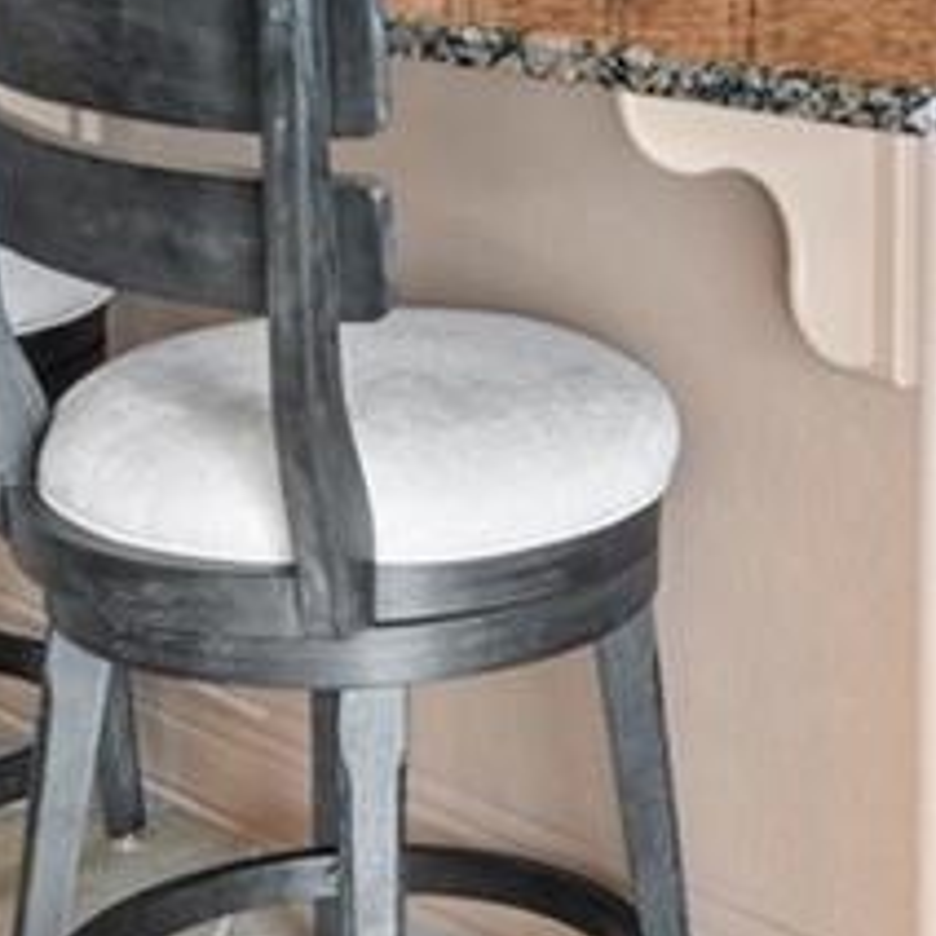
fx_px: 3396
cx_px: 940
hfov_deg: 15.4
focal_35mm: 111
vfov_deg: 14.8
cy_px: -375
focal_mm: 18
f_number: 8
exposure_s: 1/1.25
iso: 320
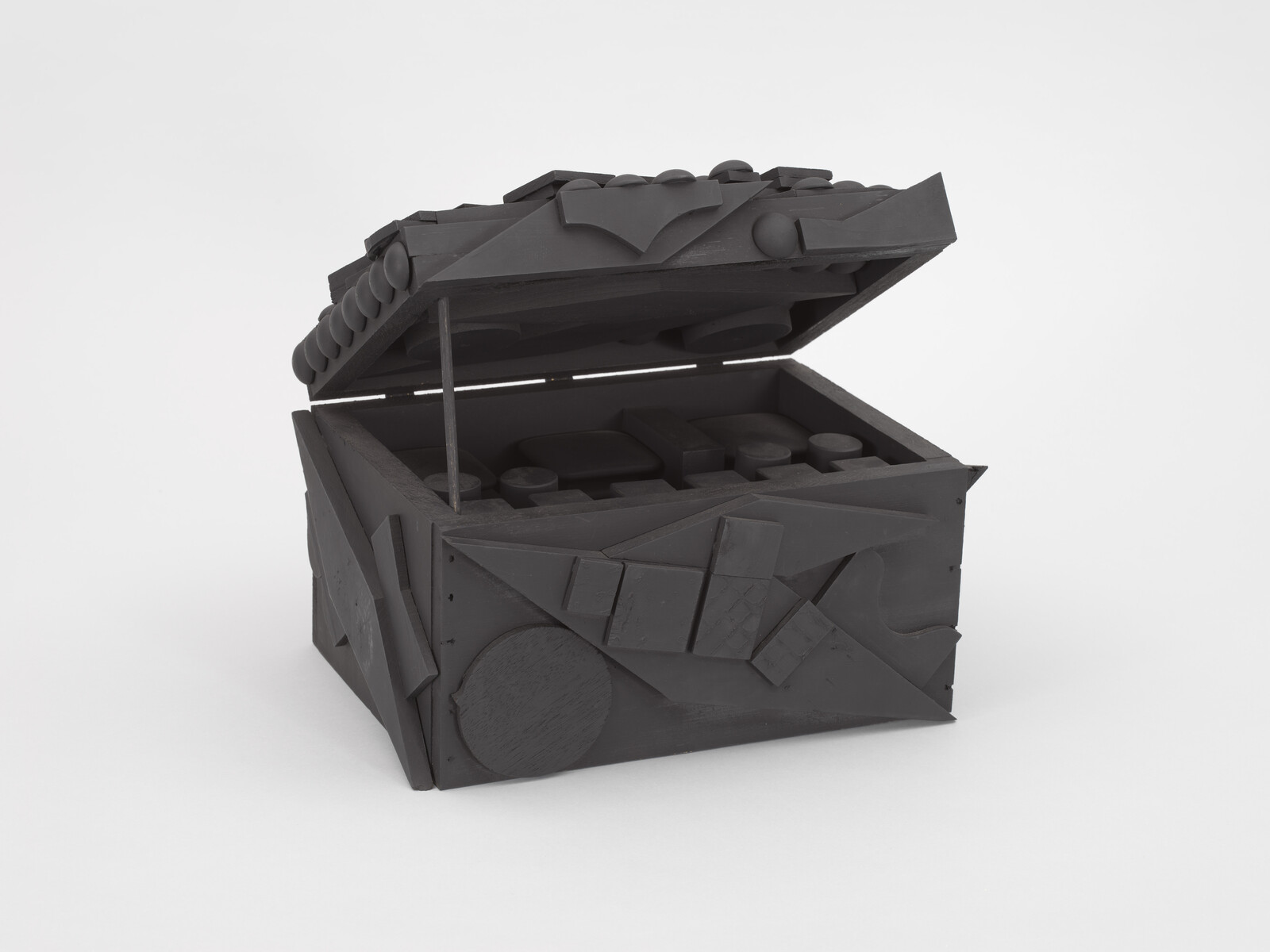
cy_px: 476
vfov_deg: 19.1
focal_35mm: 77
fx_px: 2825
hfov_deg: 25.3
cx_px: 635
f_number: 13
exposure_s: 1/125
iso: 64
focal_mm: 120
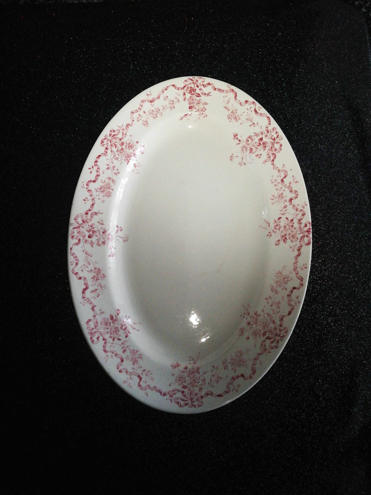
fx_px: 372
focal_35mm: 26
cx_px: 186
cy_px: 248
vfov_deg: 67.3
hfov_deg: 53.1
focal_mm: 3.81
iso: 1000
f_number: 2.2
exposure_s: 1/17.1
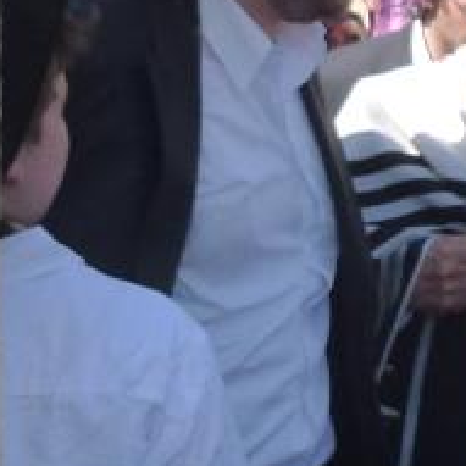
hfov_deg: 13.5
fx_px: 1873
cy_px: 142
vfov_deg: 14.1
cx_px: 654
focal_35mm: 123
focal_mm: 4.7
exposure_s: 1/640
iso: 160
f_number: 3.4
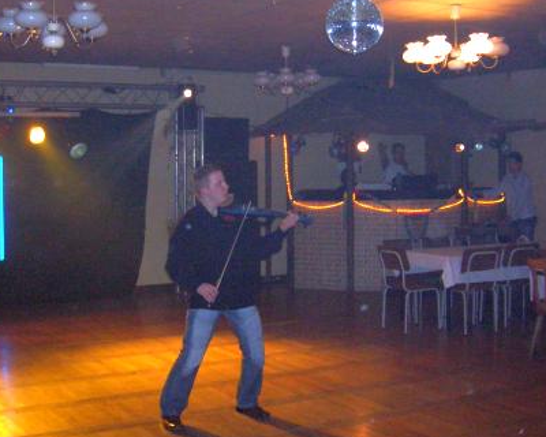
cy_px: 183
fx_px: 856
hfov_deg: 35.4
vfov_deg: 28.6
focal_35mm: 53
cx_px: 265
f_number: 2.9
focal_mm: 5.7
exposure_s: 1/60.1
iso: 200
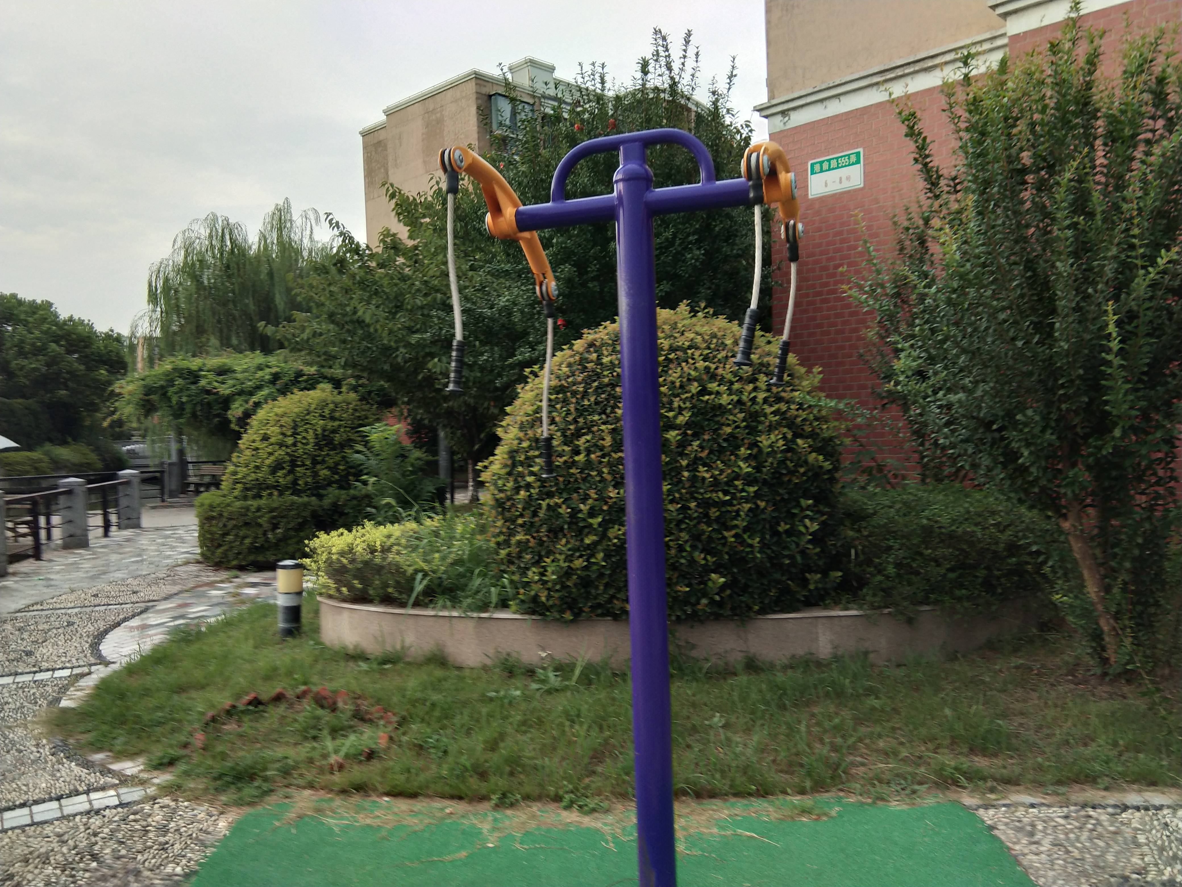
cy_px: 444
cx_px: 591
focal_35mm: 31
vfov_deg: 45.4
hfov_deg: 58.4
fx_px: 1059
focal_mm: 3.69
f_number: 2.2
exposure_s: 1/100
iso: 64
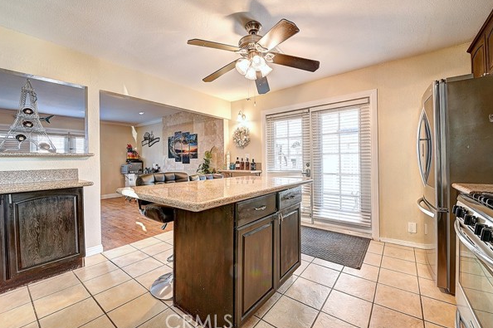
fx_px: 192
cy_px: 157
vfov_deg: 81.1
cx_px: 258
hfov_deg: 104.2
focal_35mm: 14
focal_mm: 13
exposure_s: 1/3.33
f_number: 11
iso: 400
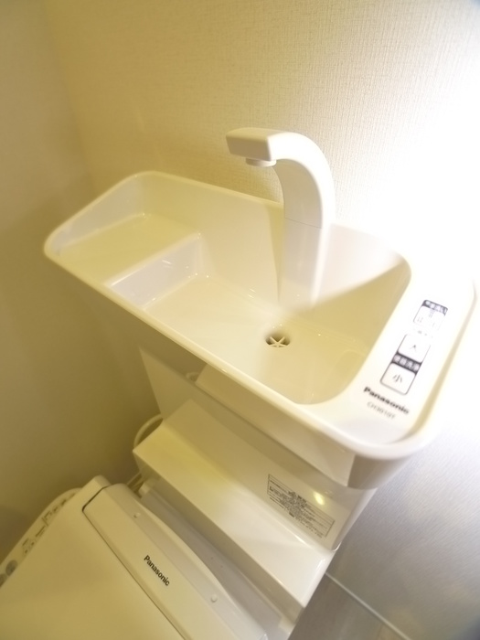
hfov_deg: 56.8
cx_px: 240
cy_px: 320
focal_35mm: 24
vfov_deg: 71.6
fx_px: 444
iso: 400
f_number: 2
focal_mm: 5.1
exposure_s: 1/30
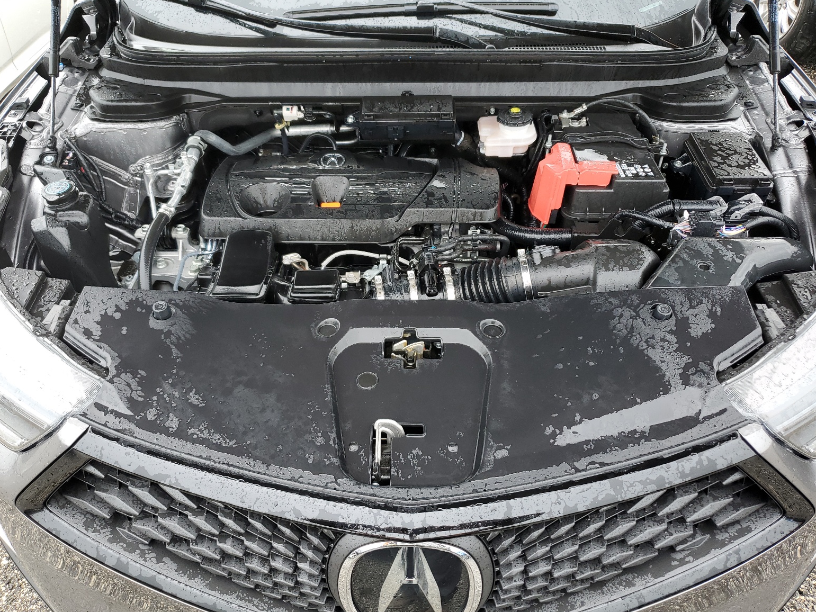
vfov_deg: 51.4
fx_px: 637
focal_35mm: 27
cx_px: 405
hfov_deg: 65.3
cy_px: 298
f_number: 1.5
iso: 50
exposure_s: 1/370
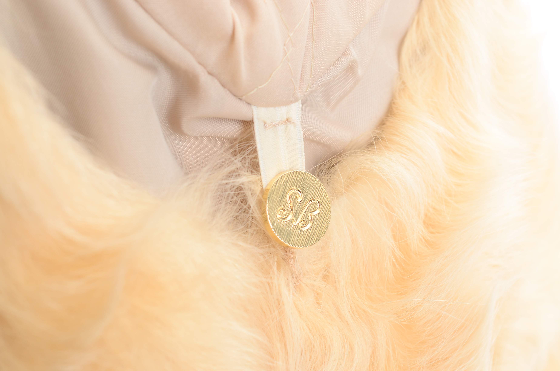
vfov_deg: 16.5
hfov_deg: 24.7
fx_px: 1281
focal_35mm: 82
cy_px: 186
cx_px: 280
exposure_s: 1/80
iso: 250
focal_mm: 55
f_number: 10
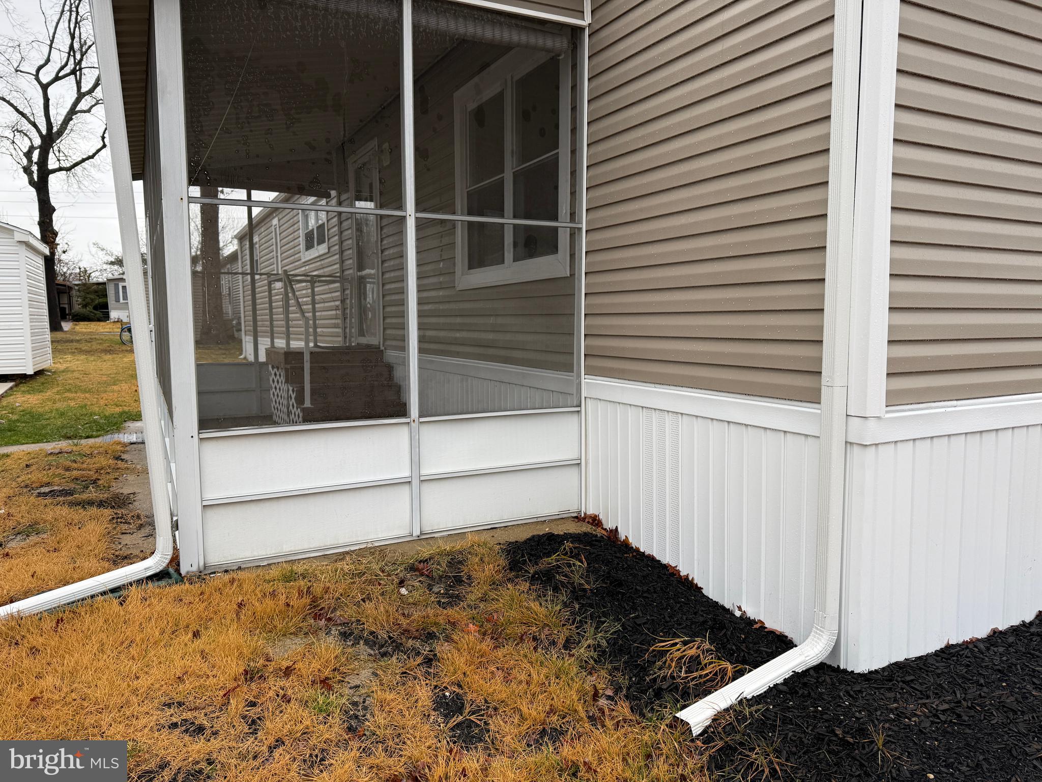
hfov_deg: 71.6
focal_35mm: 24
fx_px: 722
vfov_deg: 56.8
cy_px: 391
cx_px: 521
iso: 100
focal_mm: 6.76
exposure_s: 1/677
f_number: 1.78
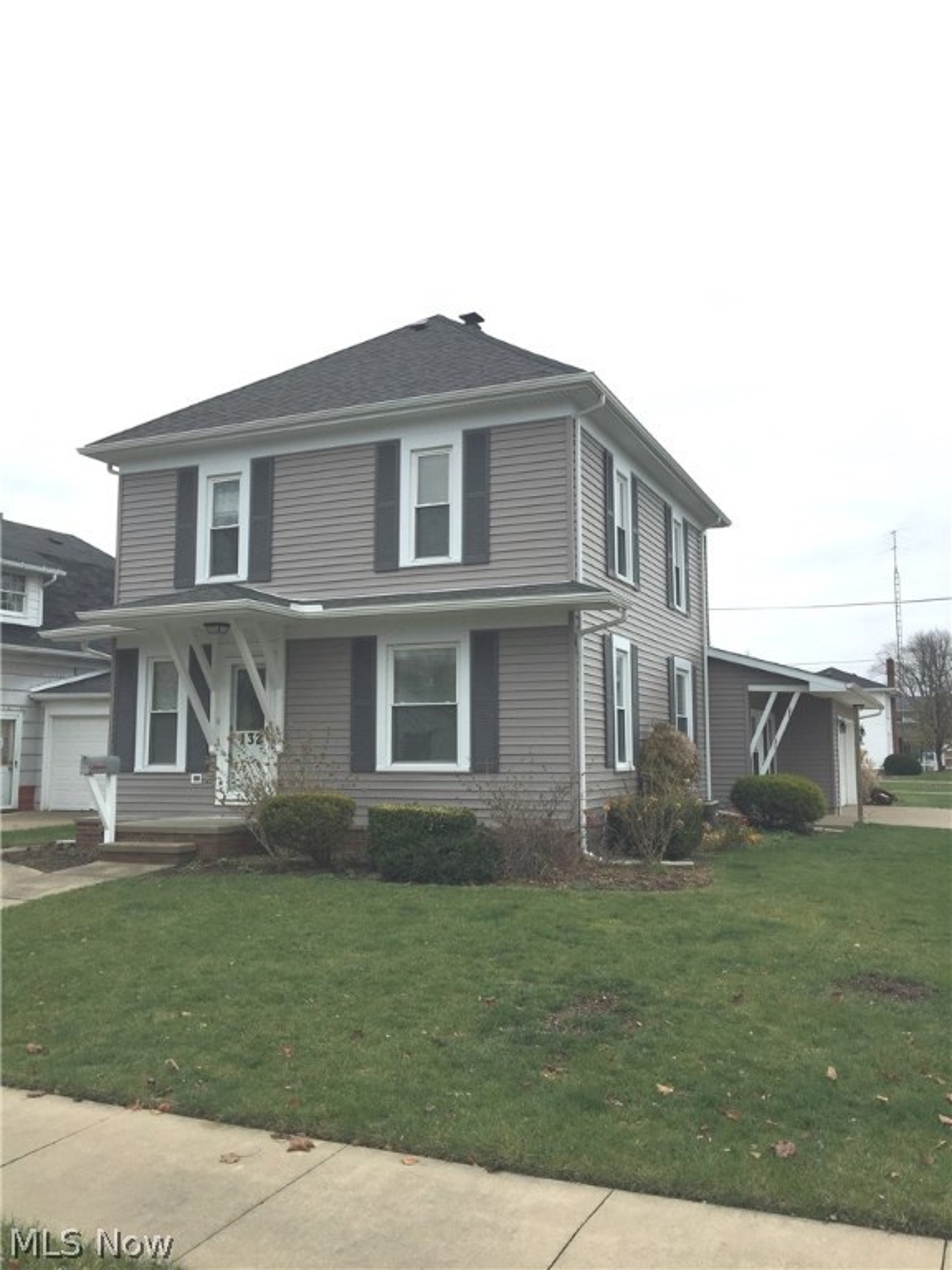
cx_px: 476
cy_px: 635
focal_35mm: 29
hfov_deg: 48.2
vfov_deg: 61.7
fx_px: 1063
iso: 32
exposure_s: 1/590
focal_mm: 4.15
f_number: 2.2
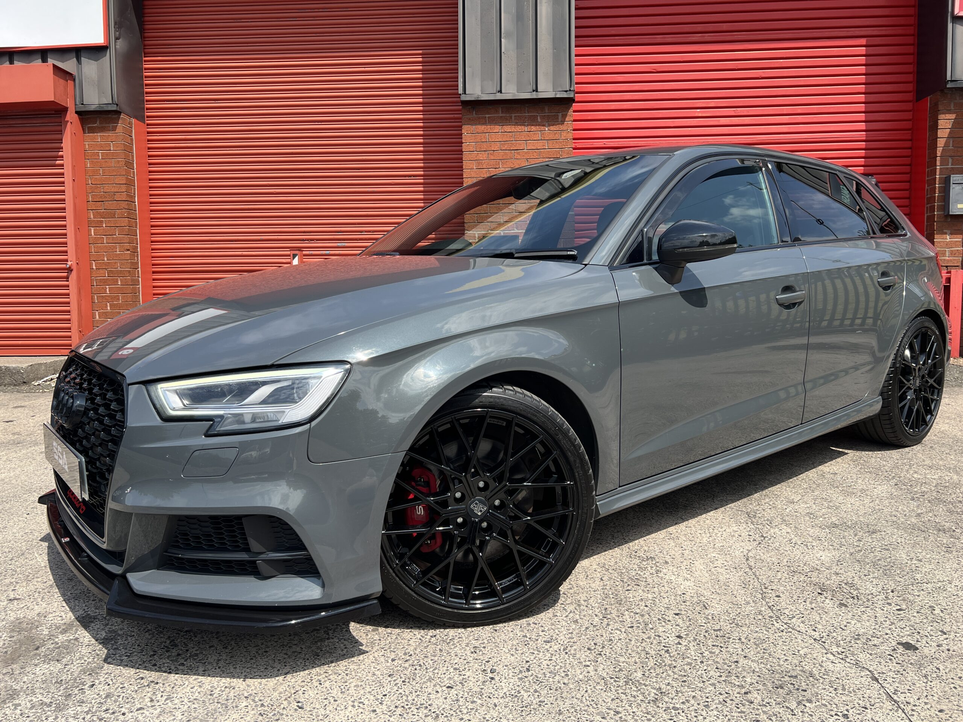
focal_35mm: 26
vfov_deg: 53.1
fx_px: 723
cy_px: 361
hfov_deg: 67.3
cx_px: 482
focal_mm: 5.7
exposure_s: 1/2695
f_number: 1.5
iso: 50
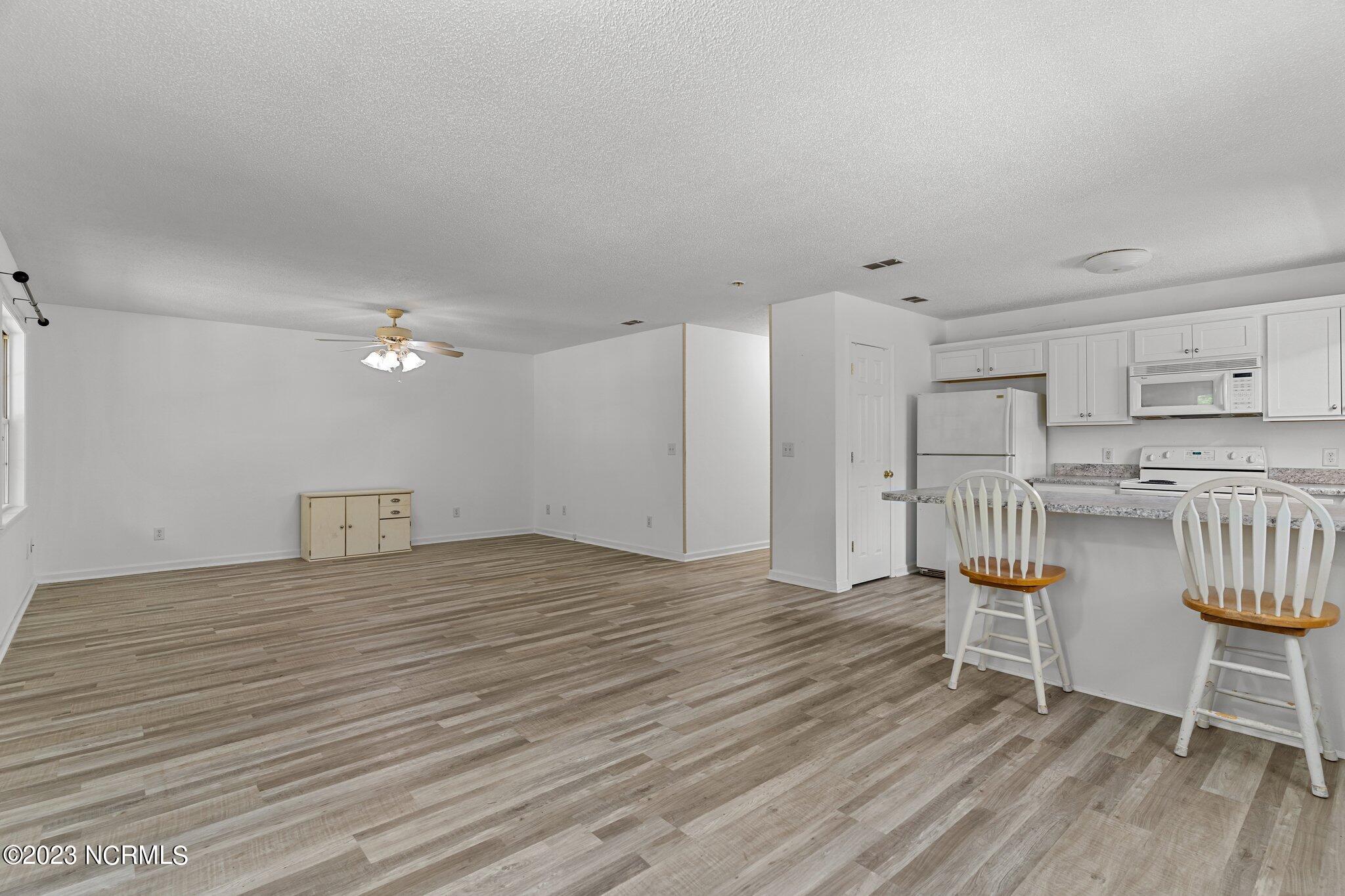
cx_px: 672
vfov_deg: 70.4
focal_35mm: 17
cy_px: 448
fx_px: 635
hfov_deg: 93.3
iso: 500
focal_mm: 17
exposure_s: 1/4
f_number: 5.6
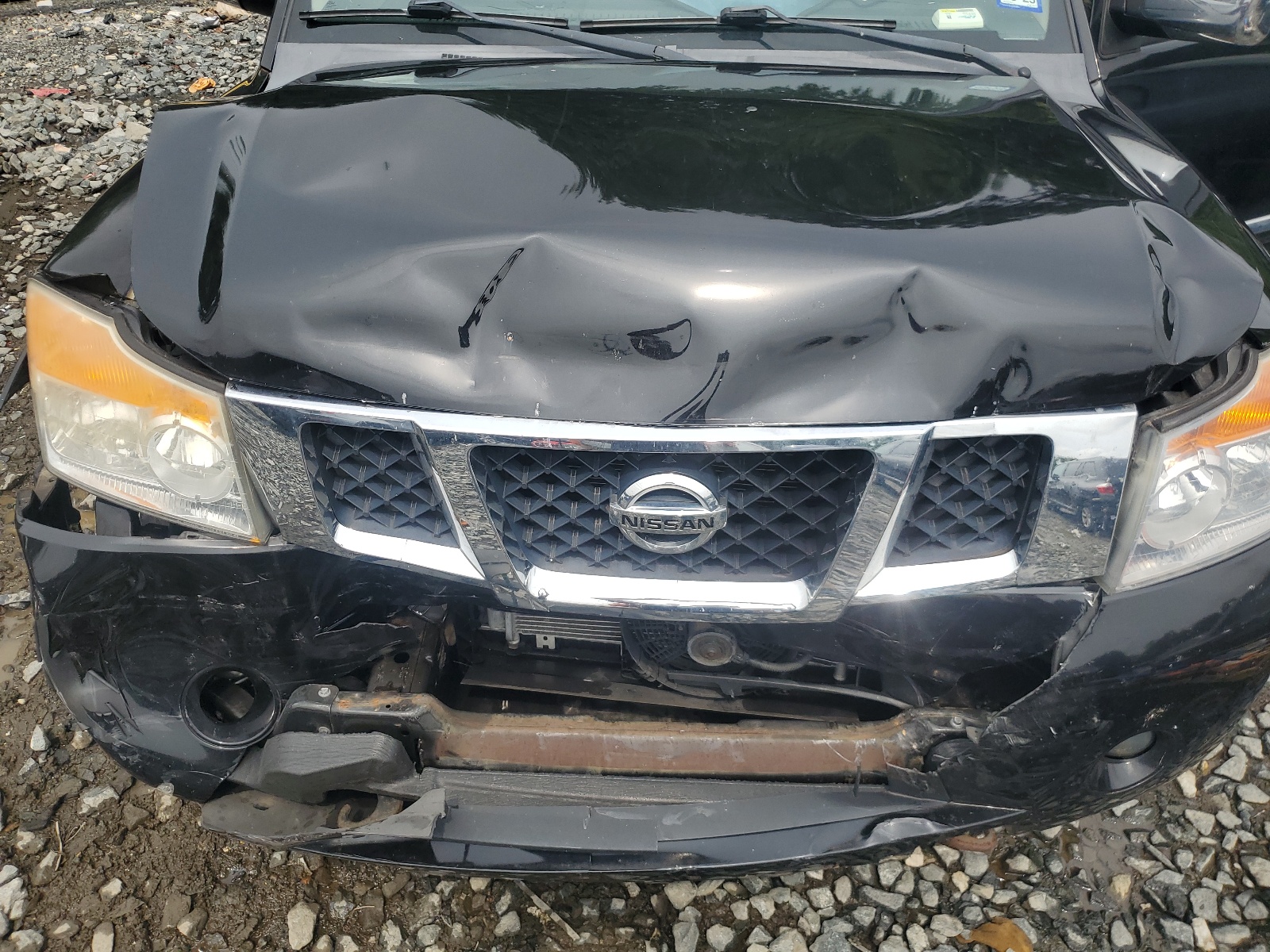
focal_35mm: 26
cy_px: 476
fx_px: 954
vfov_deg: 53.1
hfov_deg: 67.3
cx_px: 635
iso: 50
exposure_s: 1/2500
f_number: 1.5
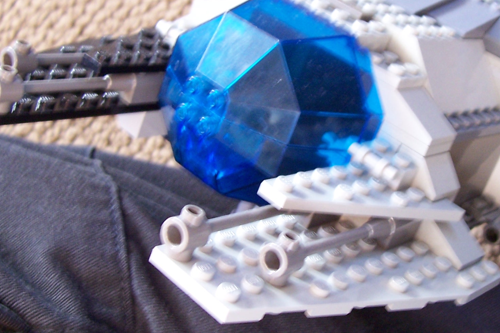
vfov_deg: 23.0
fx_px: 819
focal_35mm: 59
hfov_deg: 33.5
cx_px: 348
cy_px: 145
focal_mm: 5.6
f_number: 2.7
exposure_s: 1/8
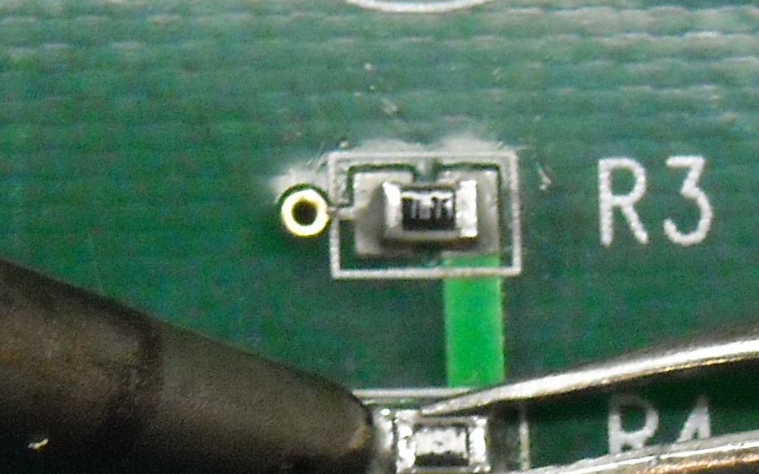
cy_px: 418
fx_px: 6433
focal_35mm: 311
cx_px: 417
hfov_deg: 6.8
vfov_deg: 4.2
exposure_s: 1/91
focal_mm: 17.1
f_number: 4.7
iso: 800
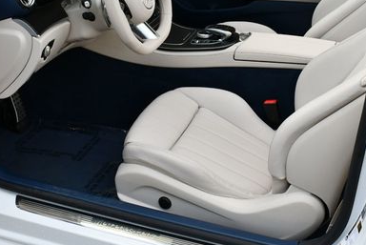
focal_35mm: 60
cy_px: 60
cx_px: 205
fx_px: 611
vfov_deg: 22.5
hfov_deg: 33.3
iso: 250
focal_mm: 18
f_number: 5.6
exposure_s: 1/250
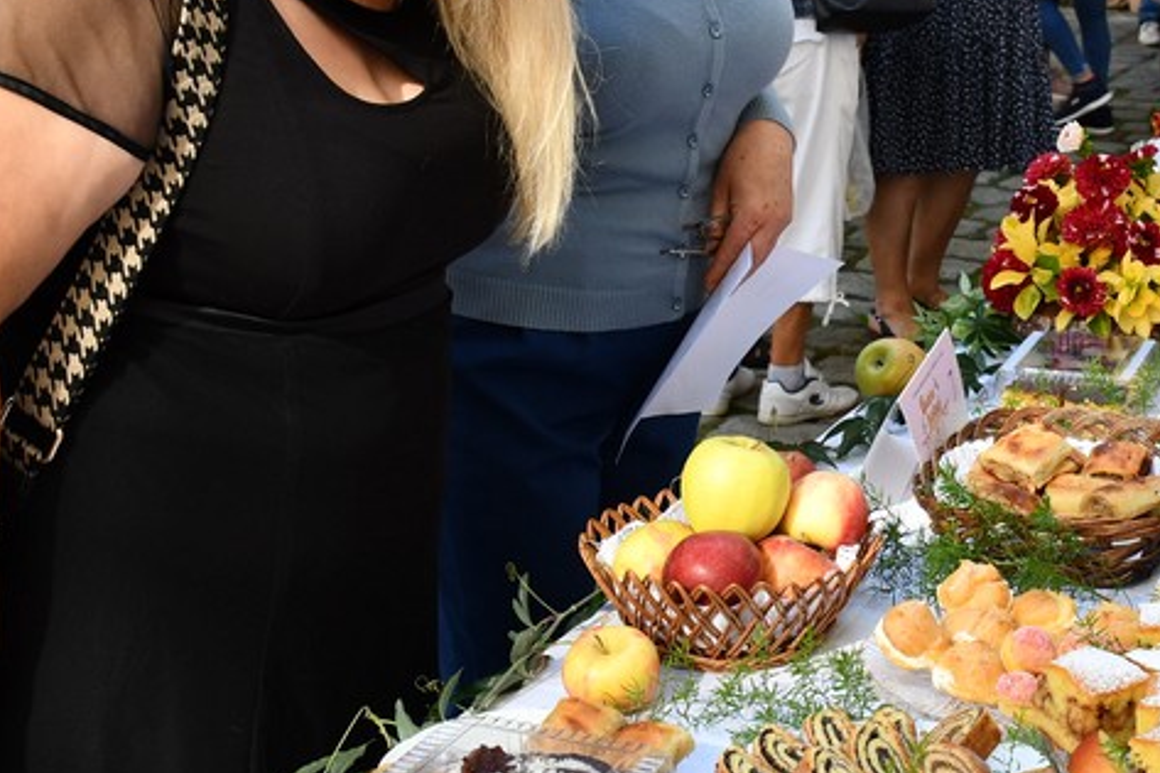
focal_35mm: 65
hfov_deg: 30.2
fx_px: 2094
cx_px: 934
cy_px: 212
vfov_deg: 20.8
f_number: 5.6
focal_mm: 20
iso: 220
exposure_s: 1/250
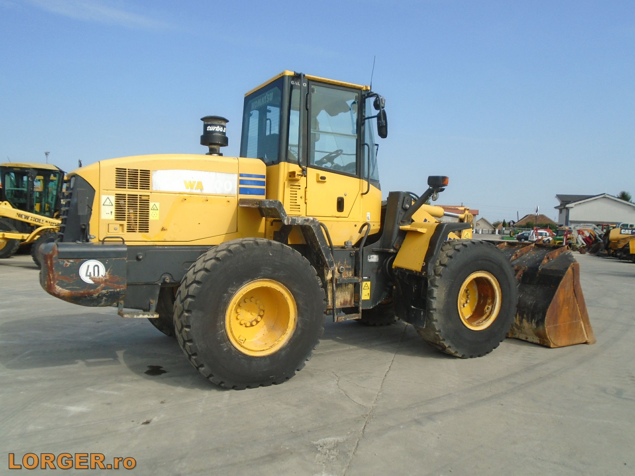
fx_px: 477
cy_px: 238
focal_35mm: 26
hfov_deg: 67.3
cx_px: 318
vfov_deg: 53.1
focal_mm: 4.6
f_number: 8
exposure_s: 1/200
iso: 100
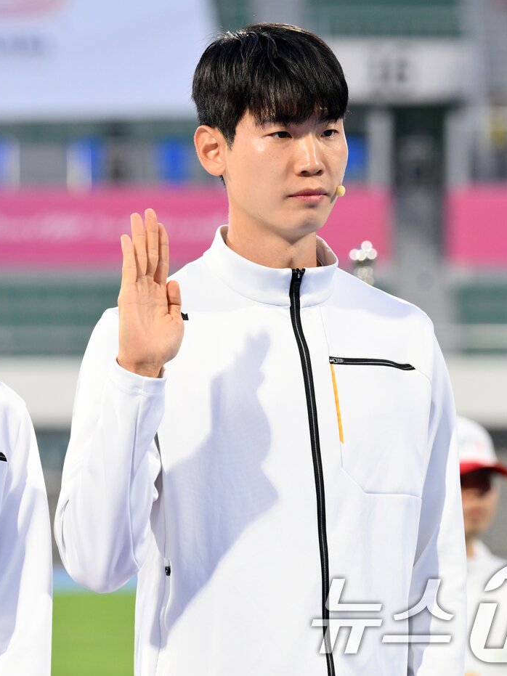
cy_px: 338
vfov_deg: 7.0
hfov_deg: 5.3
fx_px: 5508
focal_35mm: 282
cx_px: 92
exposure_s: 1/200
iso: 800
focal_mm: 195
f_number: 5.6
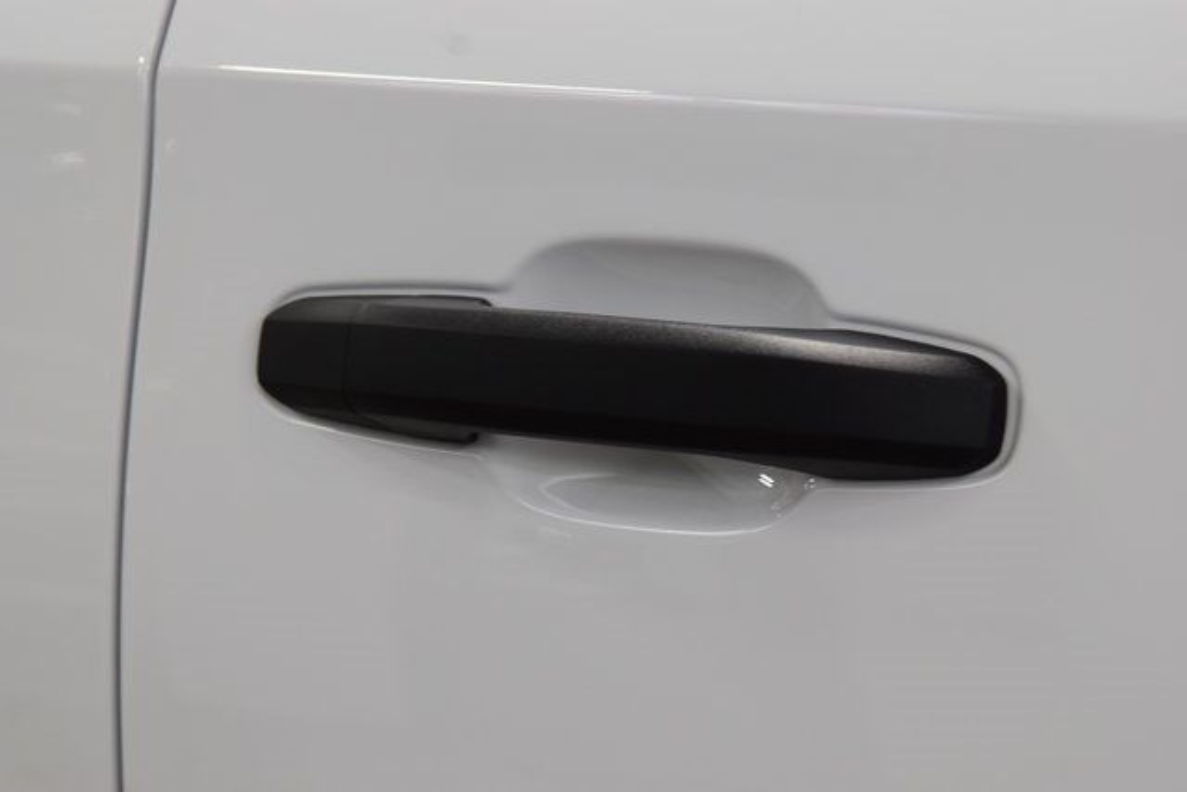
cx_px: 594
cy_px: 396
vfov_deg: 13.0
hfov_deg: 19.5
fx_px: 3463
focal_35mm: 105
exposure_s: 1/30
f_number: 7.1
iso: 640
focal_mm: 70
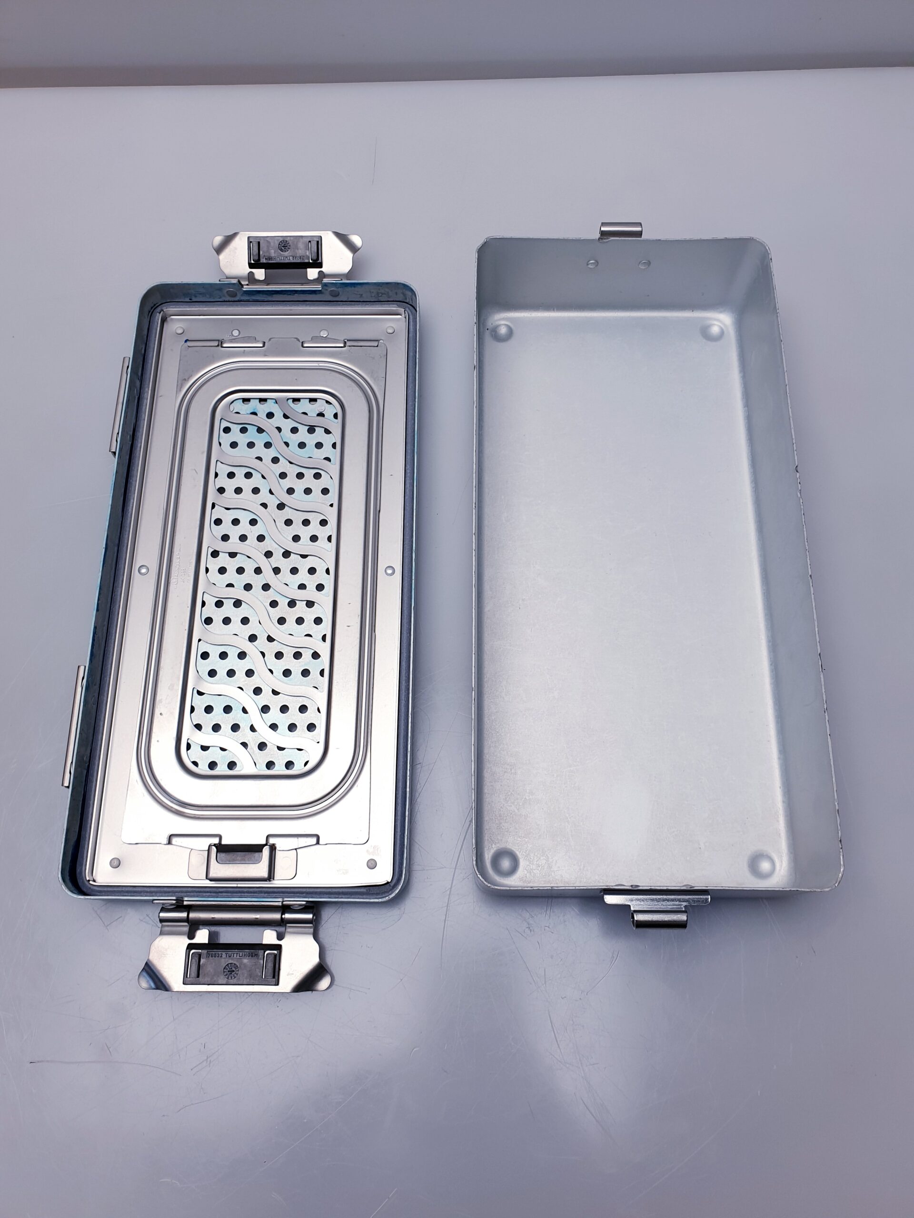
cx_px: 457
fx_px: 915
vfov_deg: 67.3
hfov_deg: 53.1
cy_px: 609
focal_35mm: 26
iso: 50
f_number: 2.4
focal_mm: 4.3
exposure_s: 1/100
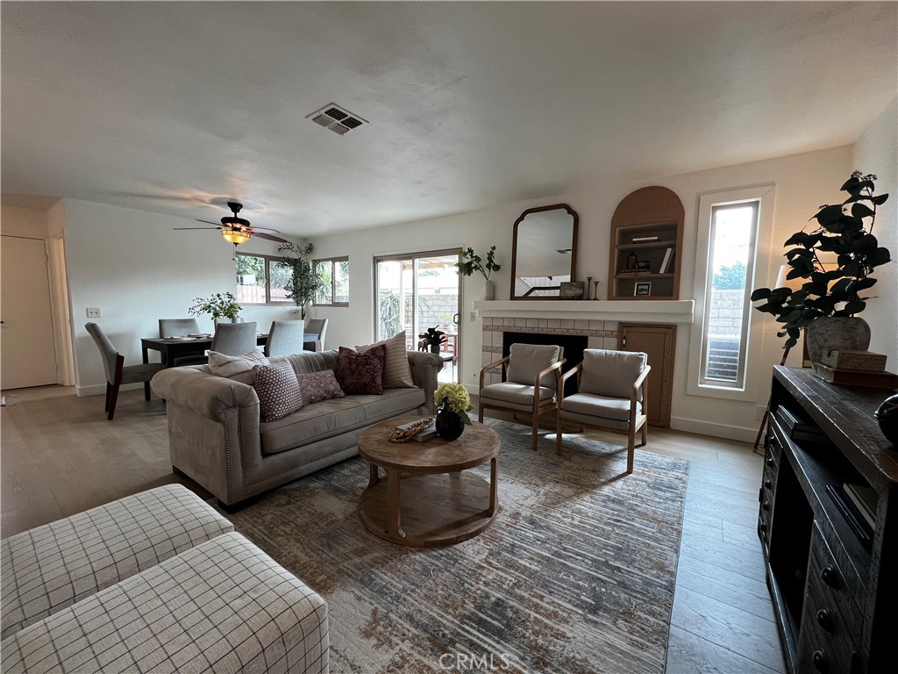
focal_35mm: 13
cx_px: 449
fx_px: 337
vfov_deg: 89.9
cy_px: 337
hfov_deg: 106.2
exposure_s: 1/120
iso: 125
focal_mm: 1.57
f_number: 1.8
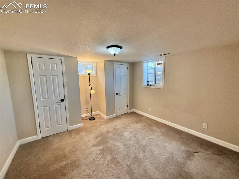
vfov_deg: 85.6
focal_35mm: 14
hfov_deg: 102.1
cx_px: 120
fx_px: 97
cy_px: 90
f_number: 2.2
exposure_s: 1/120
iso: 400
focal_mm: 2.22
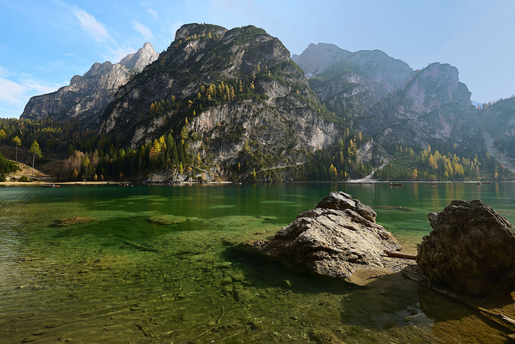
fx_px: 229
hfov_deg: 96.7
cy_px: 172
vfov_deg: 73.8
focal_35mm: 16
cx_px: 258
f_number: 6.3
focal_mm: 16
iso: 100
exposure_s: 1/80
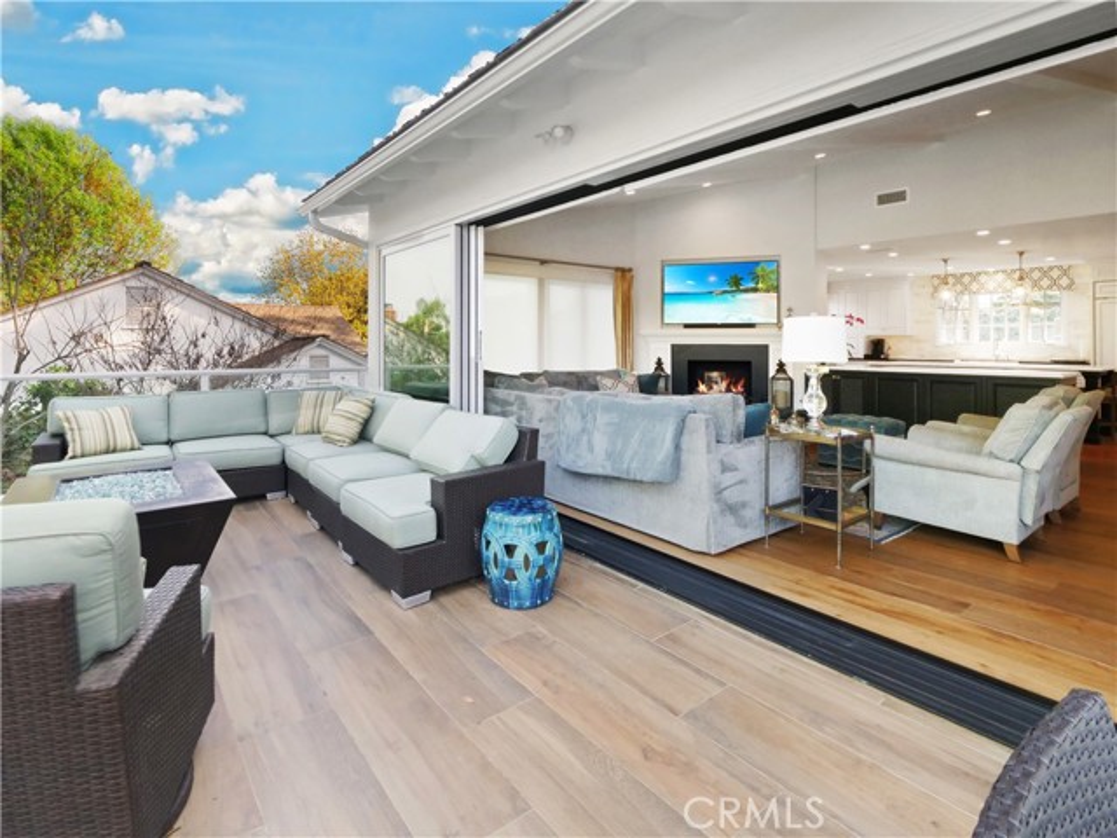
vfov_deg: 78.1
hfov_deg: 94.5
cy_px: 419
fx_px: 516
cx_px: 558
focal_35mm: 16
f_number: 11
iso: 1600
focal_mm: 8
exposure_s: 1/50
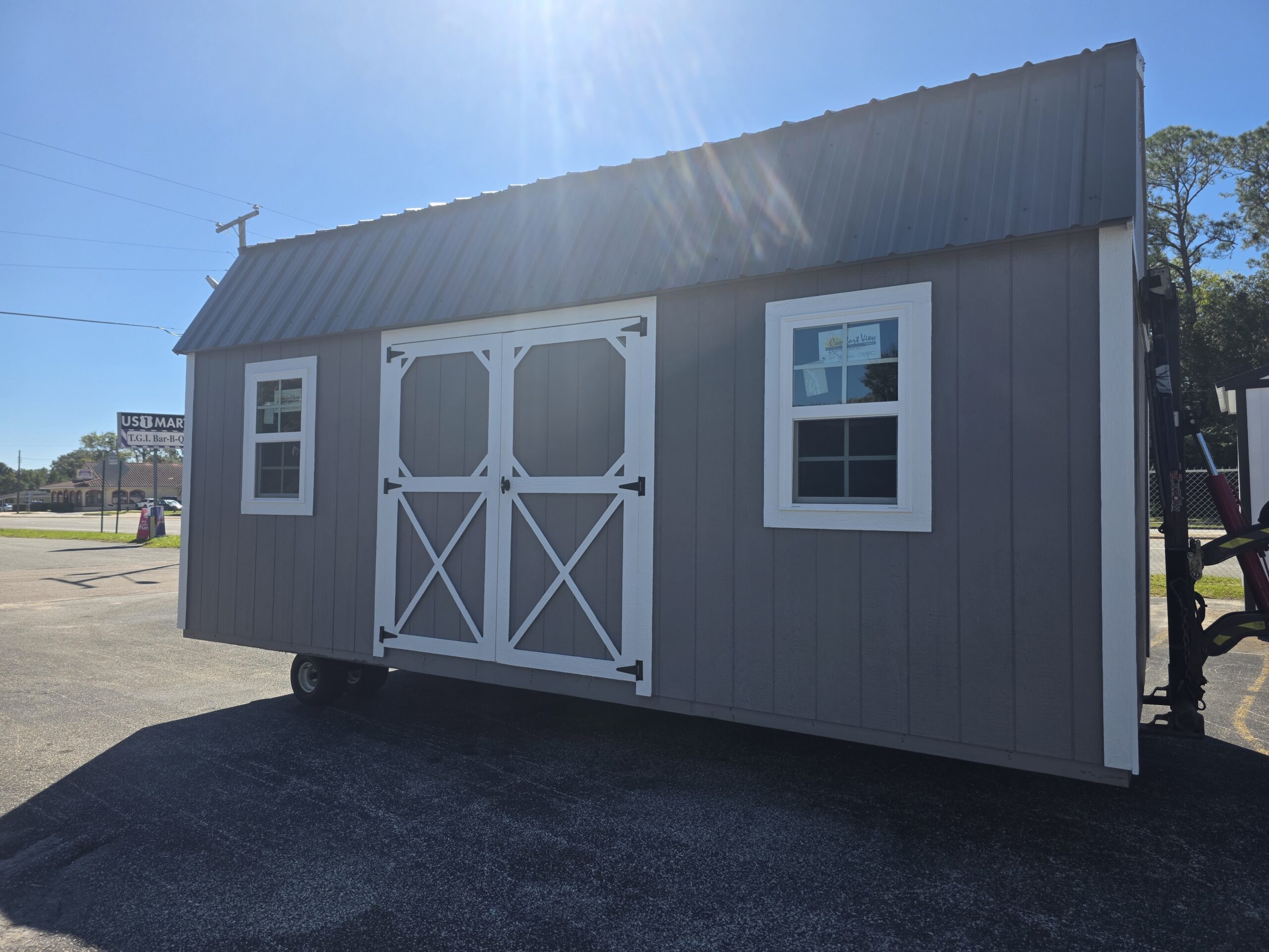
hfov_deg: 73.9
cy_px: 476
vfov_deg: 58.9
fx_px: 843
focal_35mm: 23
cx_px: 634
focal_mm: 6.3
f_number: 1.7
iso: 80
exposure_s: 1/4237
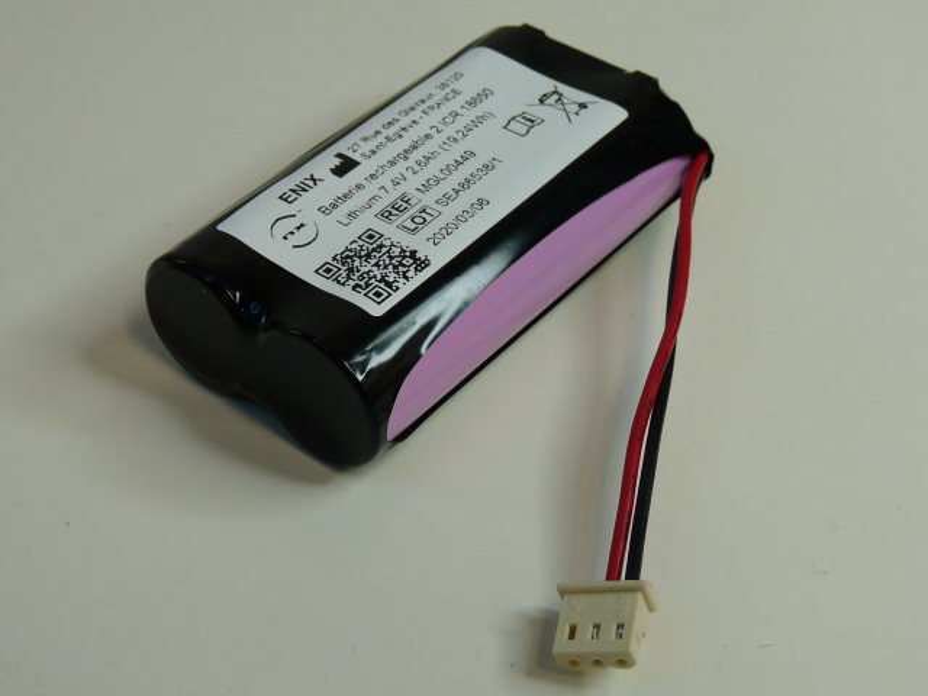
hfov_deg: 30.7
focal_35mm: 63
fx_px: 1689
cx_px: 464
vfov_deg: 23.3
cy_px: 348
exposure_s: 1/50
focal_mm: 6.4
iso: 100
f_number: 3
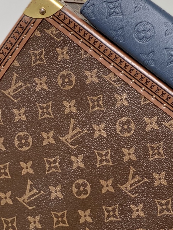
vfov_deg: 16.0
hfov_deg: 12.2
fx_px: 800
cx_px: 178
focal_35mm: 120
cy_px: -15
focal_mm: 6
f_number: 2.4
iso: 16
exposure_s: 1/128
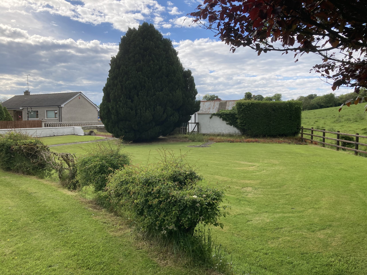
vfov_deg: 49.7
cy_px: 138
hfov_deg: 63.4
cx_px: 184
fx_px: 297
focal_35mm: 28
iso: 20
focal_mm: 3.99
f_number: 1.8
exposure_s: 1/1372
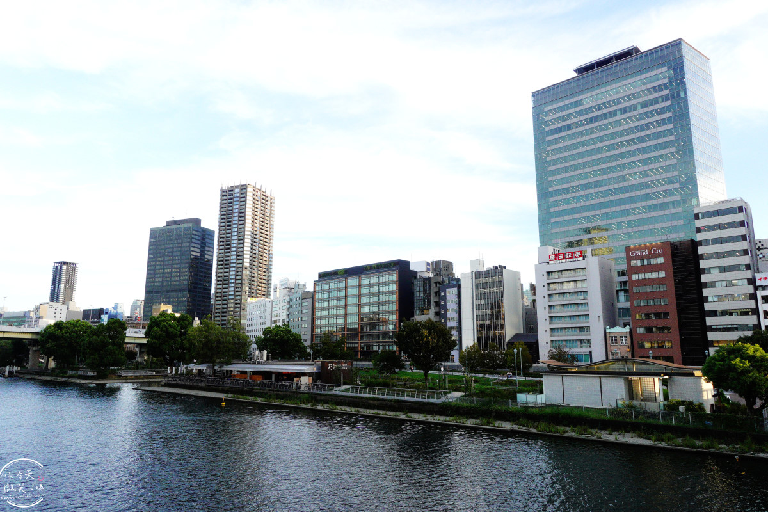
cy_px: 256
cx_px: 384
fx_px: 512
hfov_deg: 73.7
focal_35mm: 24
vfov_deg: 53.1
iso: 640
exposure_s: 1/800
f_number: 4
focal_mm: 9.4
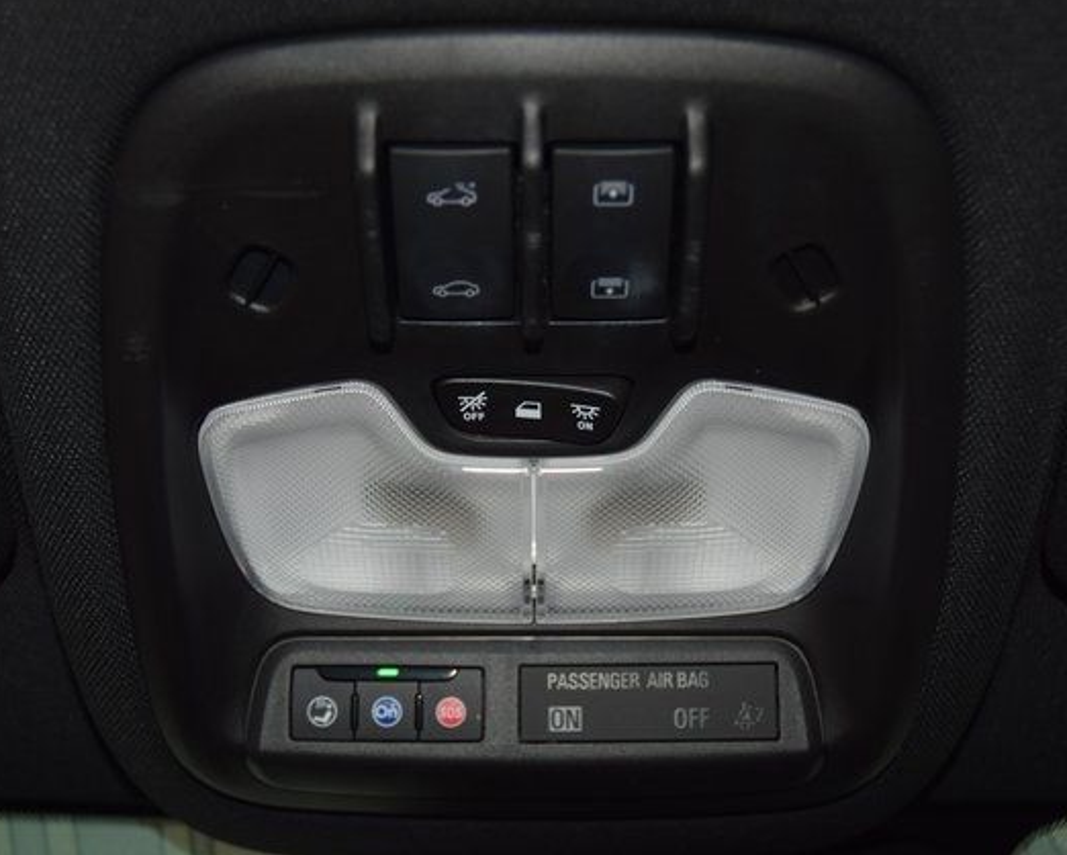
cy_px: 424
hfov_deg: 39.9
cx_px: 527
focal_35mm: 47
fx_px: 1471
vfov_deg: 32.4
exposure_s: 1/25
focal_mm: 27
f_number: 3.8
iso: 280
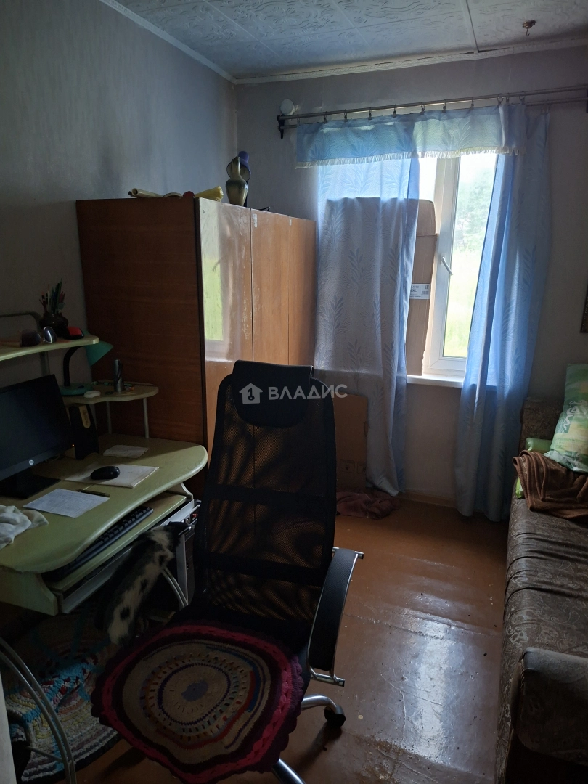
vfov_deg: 73.9
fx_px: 521
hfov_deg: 58.9
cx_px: 294
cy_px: 392
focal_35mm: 23
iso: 800
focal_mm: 5.54
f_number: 1.8
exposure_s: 1/24
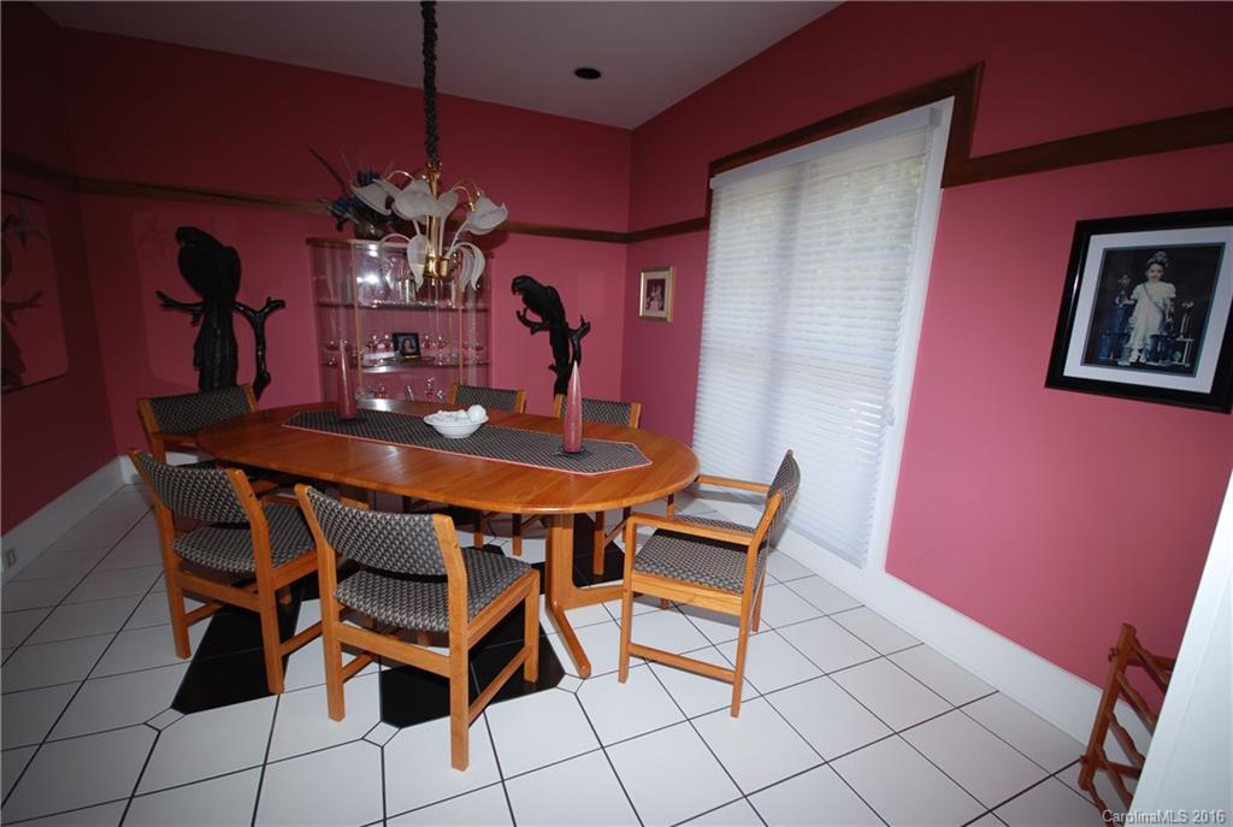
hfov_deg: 100.3
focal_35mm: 15
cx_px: 616
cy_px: 414
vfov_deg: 77.6
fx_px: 515
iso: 200
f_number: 4
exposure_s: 1/200
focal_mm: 10
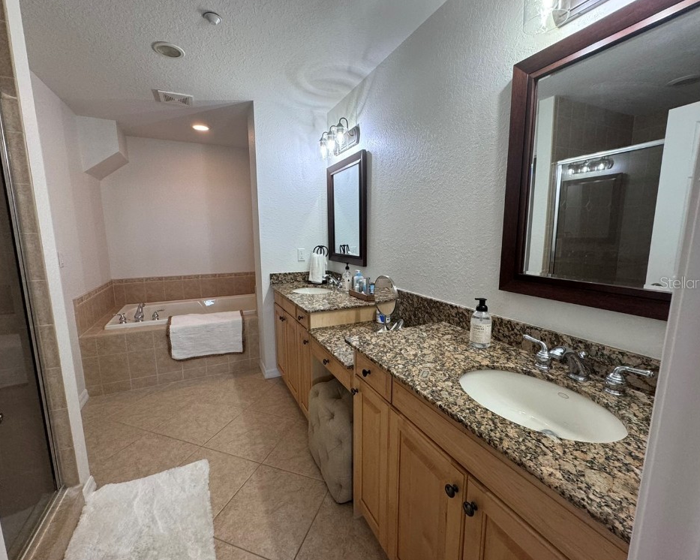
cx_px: 347
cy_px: 282
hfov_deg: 96.8
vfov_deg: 84.0
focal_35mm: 15
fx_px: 311
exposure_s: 1/120
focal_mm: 2.22
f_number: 2.2
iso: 200
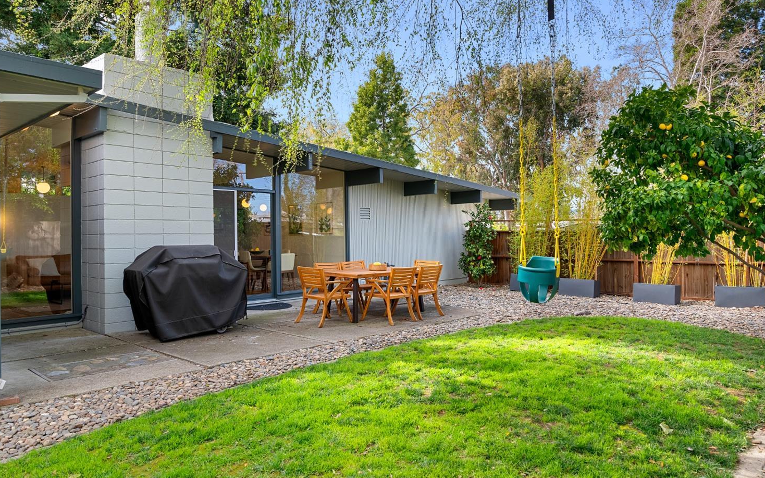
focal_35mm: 25
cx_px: 384
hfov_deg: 72.6
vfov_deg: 49.3
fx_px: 521
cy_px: 238
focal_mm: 24
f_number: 8
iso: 125
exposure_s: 1/80
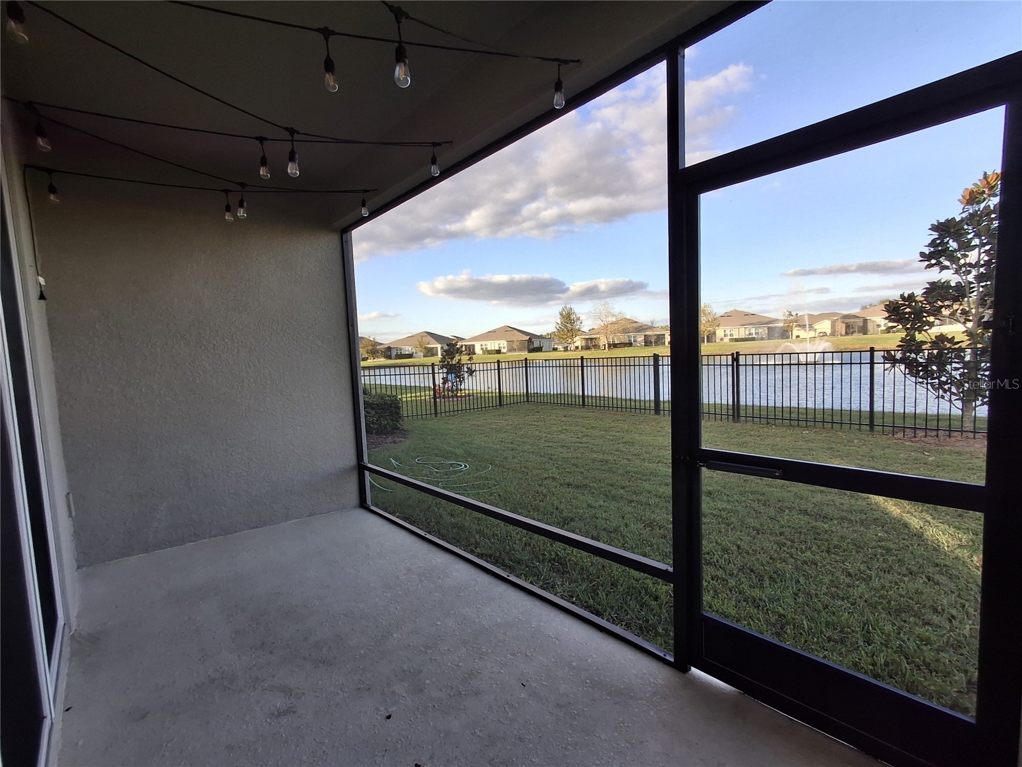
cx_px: 511
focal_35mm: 16
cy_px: 384
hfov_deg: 94.5
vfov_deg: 78.1
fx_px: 472
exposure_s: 1/306
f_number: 2.2
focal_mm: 1.64
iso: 40
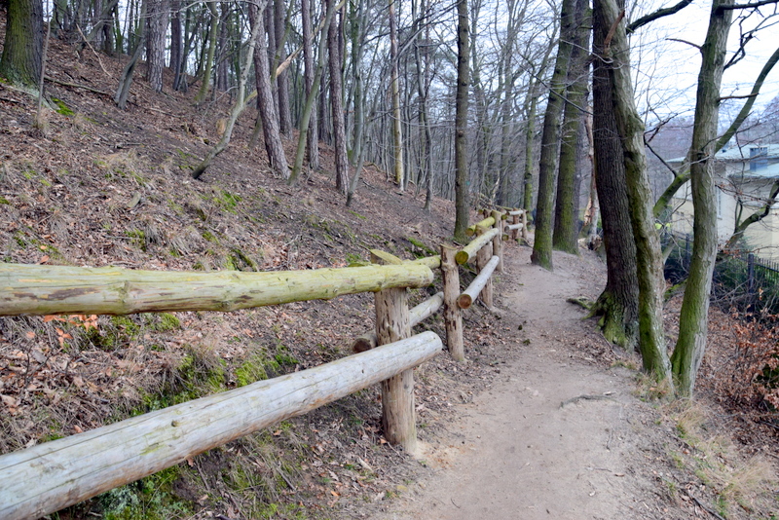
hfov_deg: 67.4
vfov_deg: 48.0
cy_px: 260
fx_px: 584
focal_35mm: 27
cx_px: 390
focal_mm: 18
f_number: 6.3
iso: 720
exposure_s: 1/15
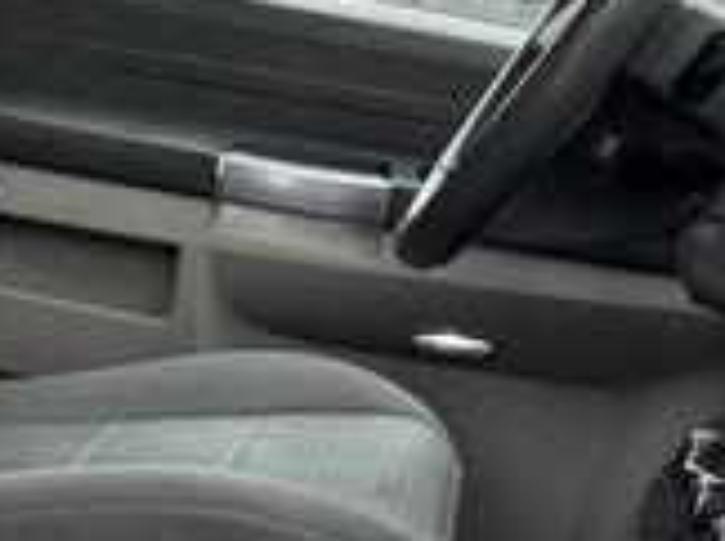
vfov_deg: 15.5
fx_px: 1987
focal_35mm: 95
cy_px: 192
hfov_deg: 18.5
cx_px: -340
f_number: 1.78
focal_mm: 6.76
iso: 80
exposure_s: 1/172
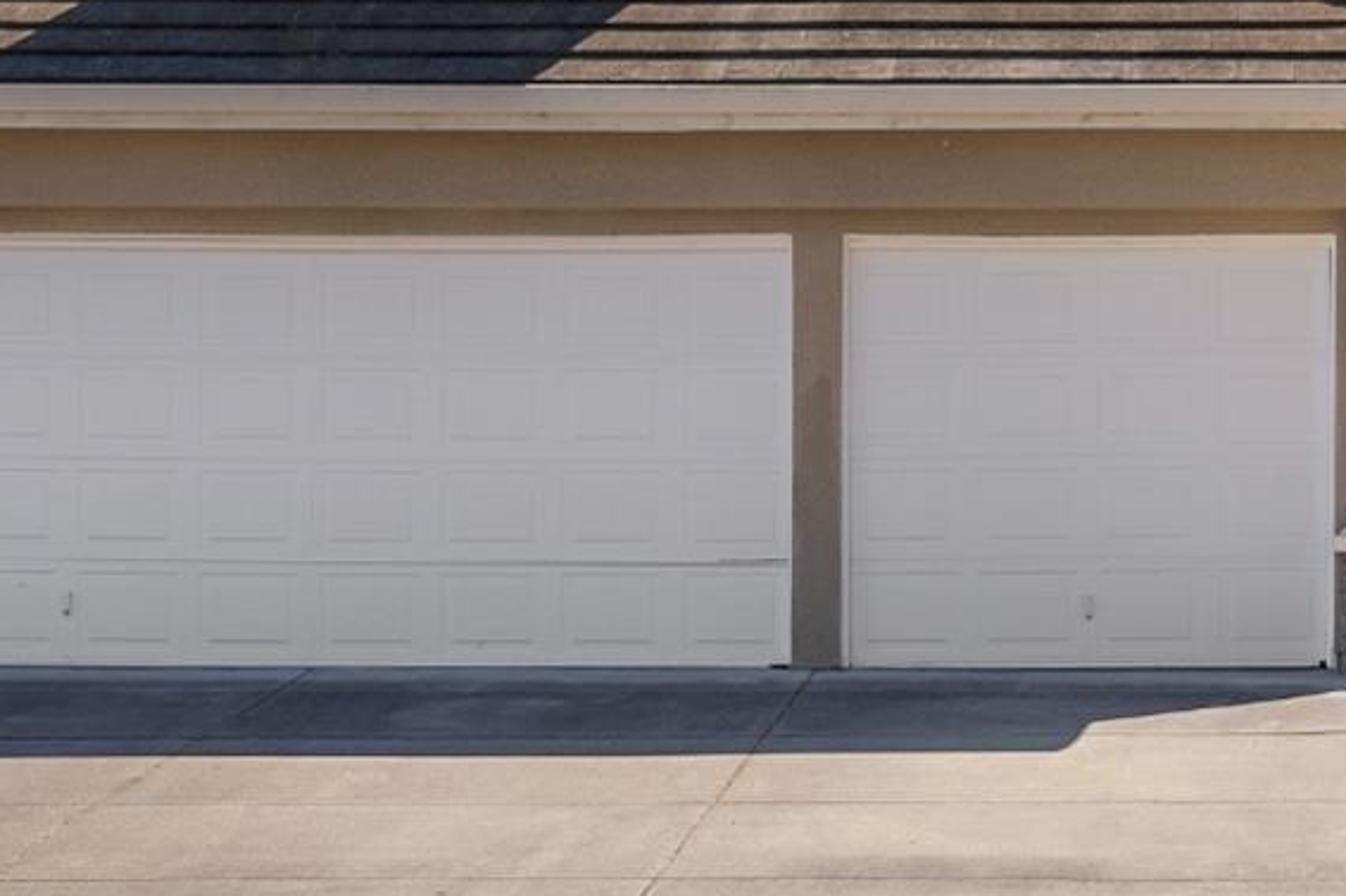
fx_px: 4261
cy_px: 169
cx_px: 1149
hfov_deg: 17.7
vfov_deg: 12.0
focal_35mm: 114
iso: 250
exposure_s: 1/400
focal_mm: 43
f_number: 9
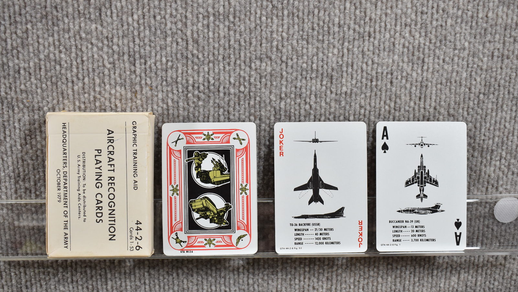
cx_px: 259
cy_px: 163
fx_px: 584
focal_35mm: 43
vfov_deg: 28.0
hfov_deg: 47.8
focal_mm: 27
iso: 400
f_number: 5.6
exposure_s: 1/160
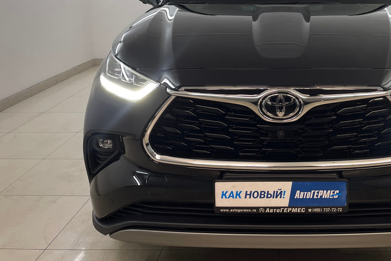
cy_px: 71
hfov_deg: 47.1
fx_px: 435
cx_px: 280
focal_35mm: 40
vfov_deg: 32.9
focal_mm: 4.2
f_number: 1.6
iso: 40
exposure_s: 1/100
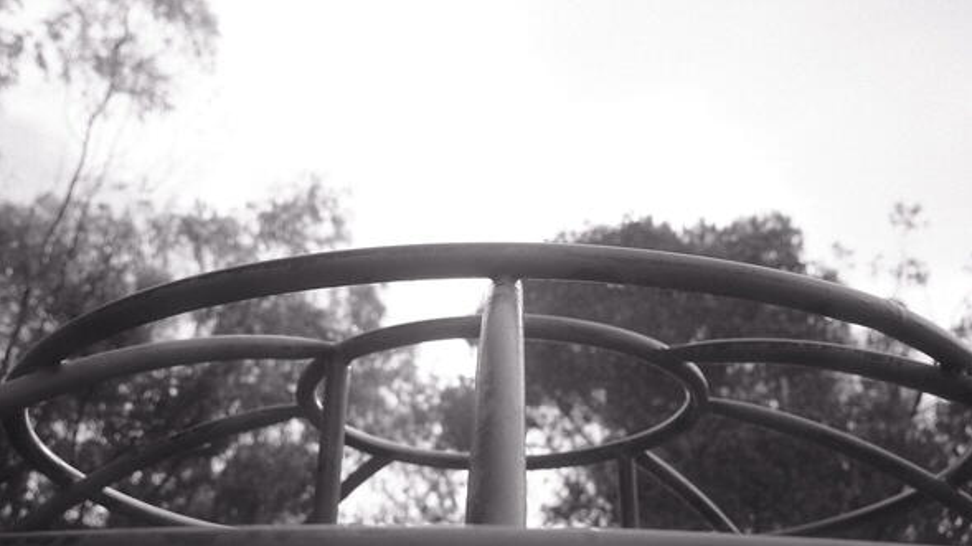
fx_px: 825
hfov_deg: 61.0
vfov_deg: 36.6
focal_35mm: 32
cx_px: 482
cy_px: 313
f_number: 4
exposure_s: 1/500
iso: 400
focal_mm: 20.2
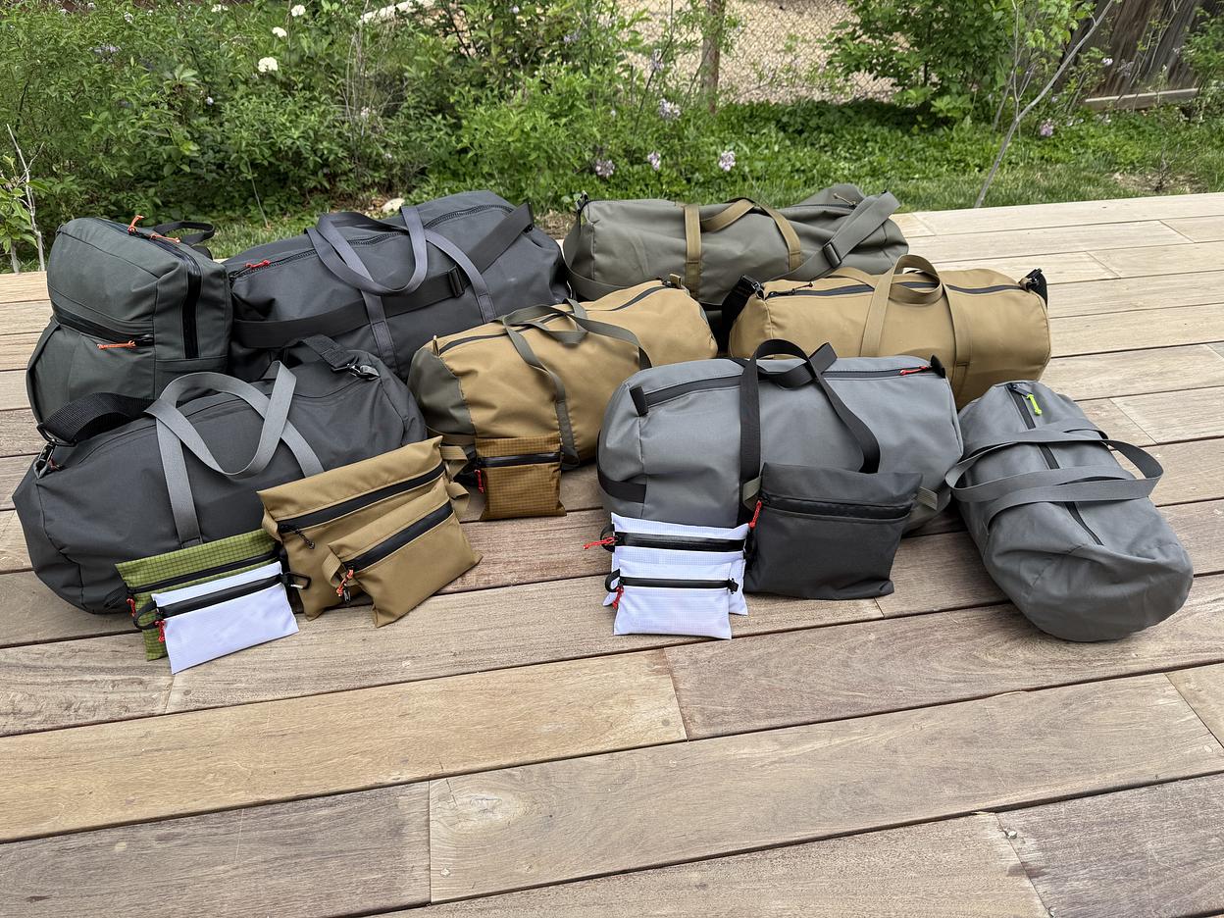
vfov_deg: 56.8
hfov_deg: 71.6
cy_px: 459
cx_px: 612
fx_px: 849
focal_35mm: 24
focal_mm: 6.76
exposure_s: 1/722
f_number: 1.78
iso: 80
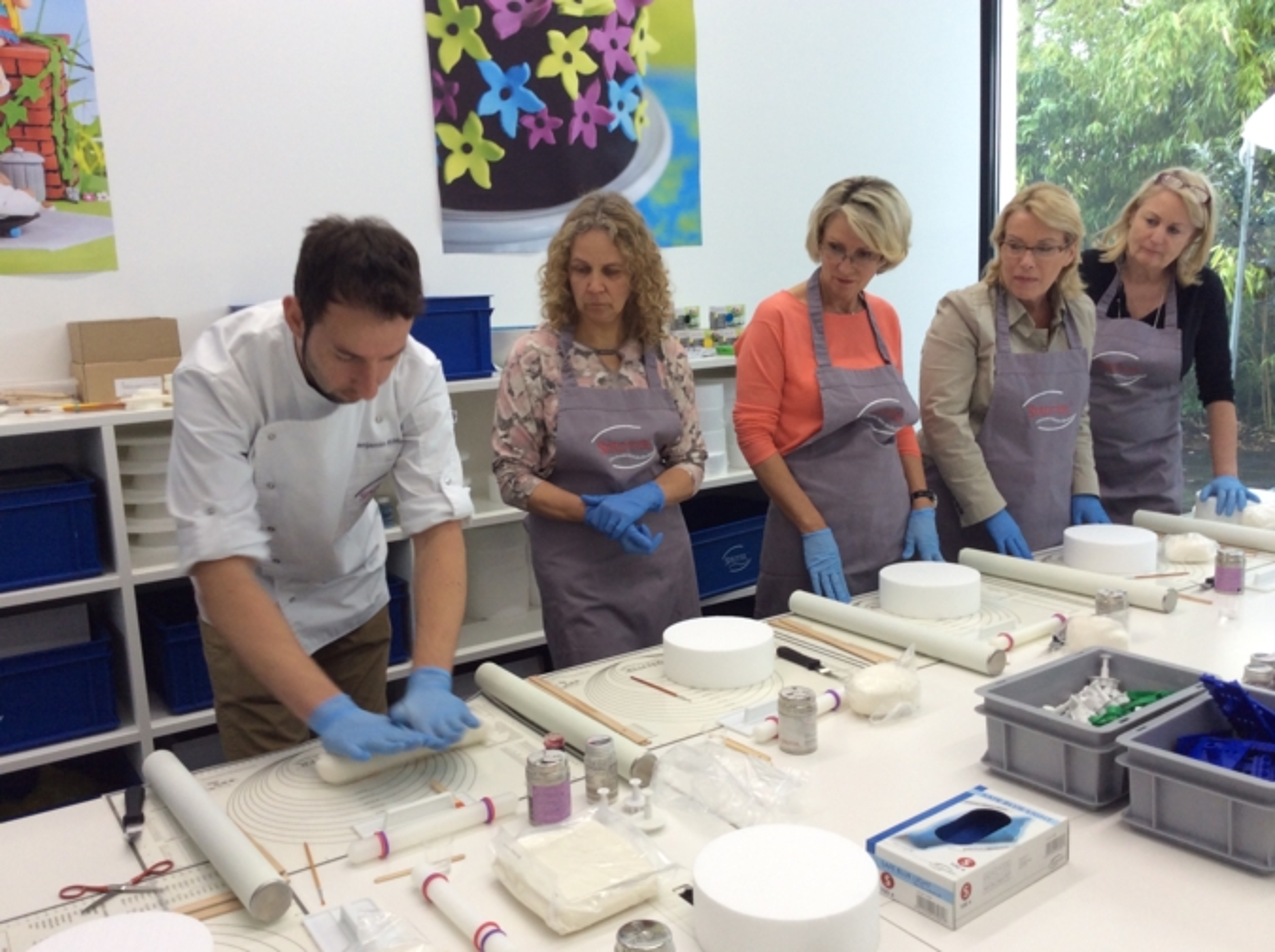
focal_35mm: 33
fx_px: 1214
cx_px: 638
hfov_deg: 55.4
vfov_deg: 42.8
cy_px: 476
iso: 40
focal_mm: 3.3
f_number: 2.4
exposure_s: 1/30
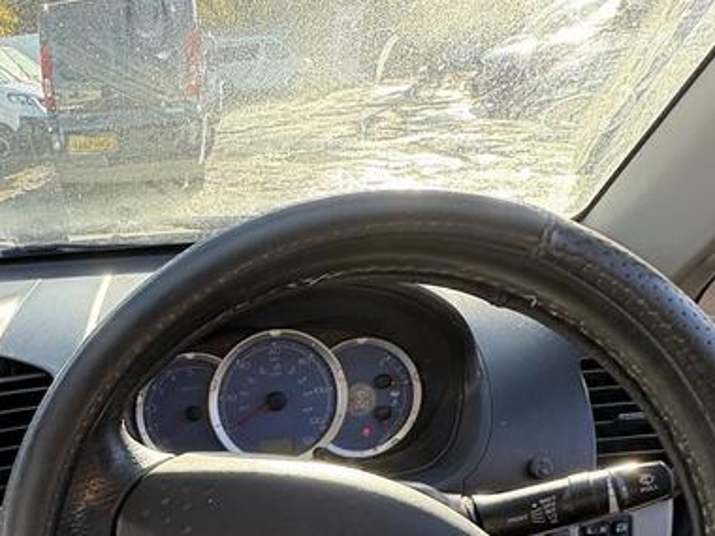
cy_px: 555
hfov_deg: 52.0
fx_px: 682
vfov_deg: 37.6
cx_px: 147
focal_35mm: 33
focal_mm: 2.22
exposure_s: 1/133
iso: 125
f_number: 2.2
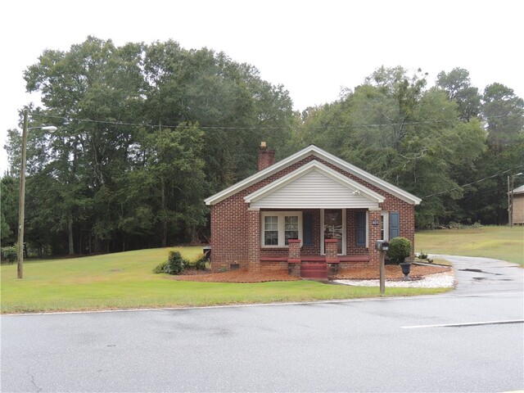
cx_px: 262
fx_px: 711
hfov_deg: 40.4
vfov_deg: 30.9
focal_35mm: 47
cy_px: 196
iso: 100
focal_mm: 8.3
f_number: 3.5
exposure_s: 1/125
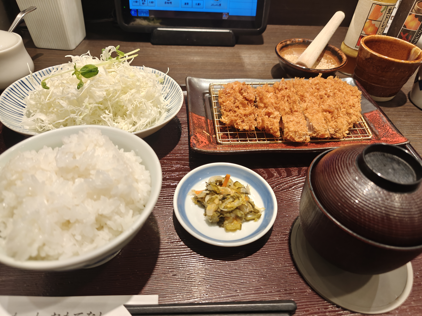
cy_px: 158
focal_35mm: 23
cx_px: 211
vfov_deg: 58.9
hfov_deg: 73.9
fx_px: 280
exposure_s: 1/120
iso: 400
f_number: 1.6
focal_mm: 6.06
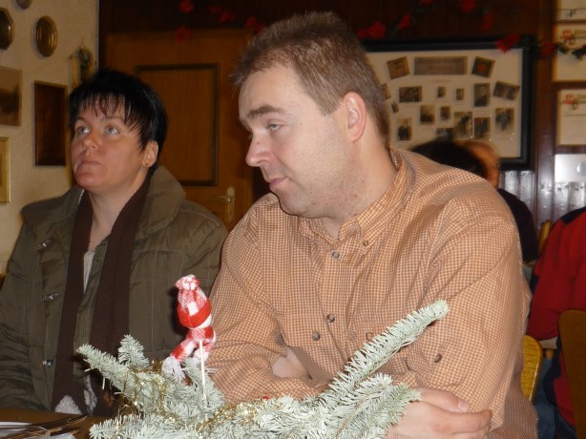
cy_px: 220
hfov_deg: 38.9
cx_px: 293
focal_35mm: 49
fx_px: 829
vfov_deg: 29.7
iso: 100
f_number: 2.9
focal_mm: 6.3
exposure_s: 1/30
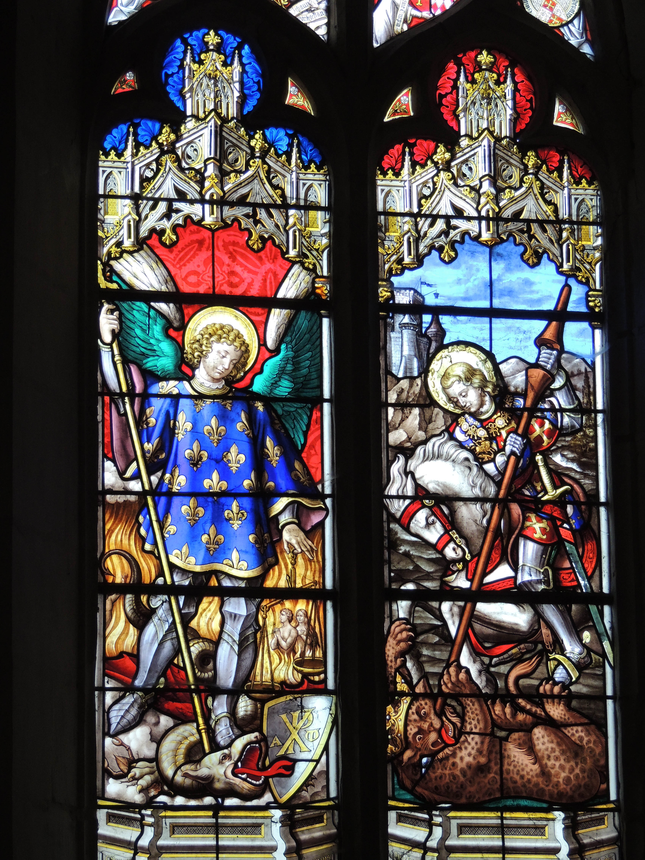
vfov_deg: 13.6
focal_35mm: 145
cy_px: 430
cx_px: 322
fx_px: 3602
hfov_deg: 10.2
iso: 400
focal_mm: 25.8
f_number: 4.4
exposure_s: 1/60
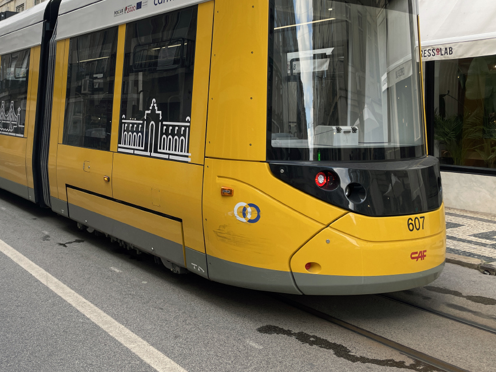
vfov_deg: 36.3
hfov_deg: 47.0
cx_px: 160
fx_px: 559
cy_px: 115
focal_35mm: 39
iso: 32
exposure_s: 1/299
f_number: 1.6
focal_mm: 4.2
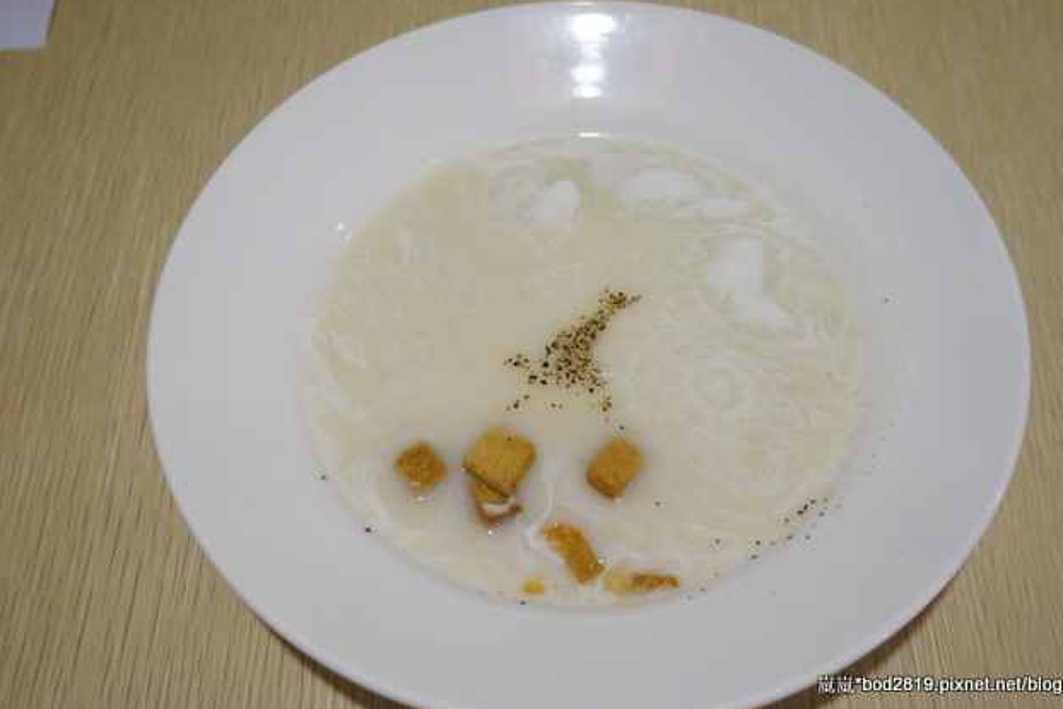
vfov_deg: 36.0
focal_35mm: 37
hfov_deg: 51.9
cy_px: 354
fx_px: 1093
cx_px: 543
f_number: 4.5
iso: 1600
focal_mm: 24
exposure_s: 1/100
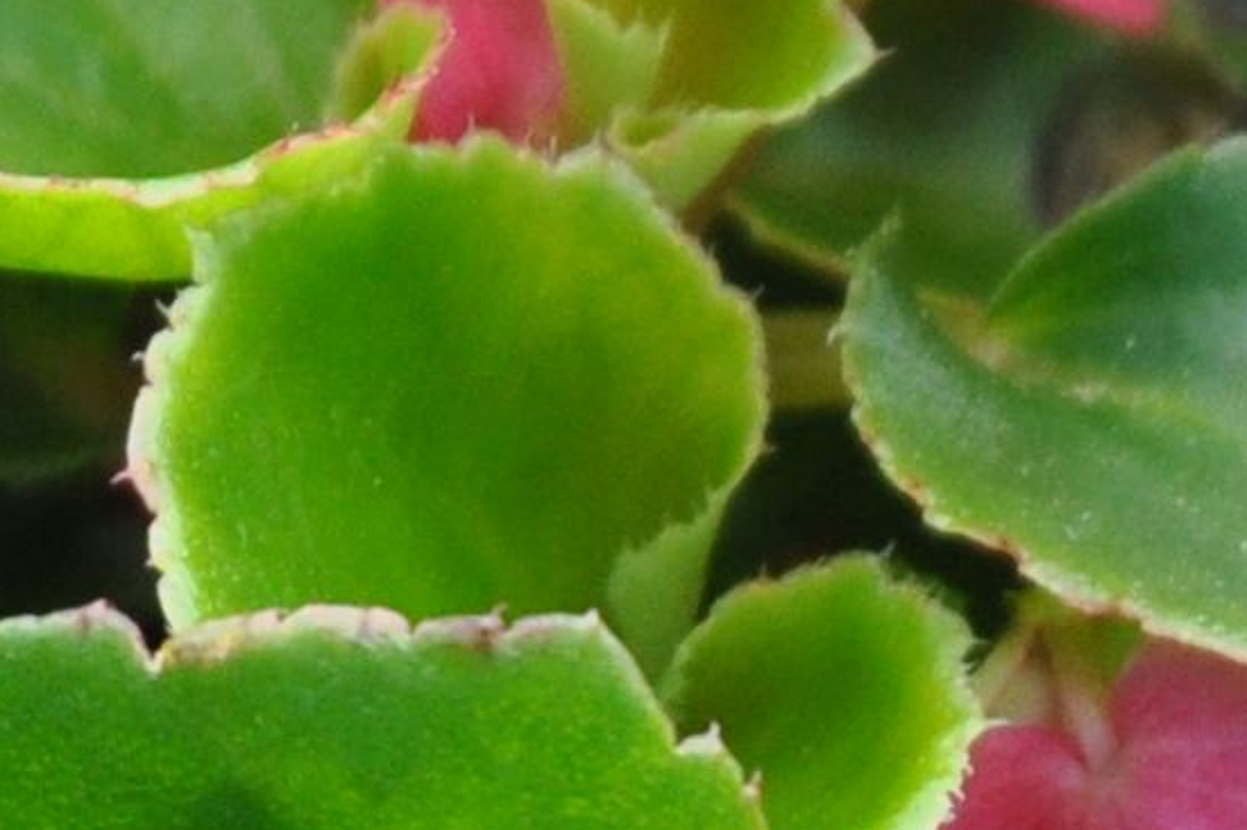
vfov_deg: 1.7
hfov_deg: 2.5
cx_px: -952
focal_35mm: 818
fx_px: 28317
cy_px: 354
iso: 640
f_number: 4.5
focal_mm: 70
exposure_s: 1/250
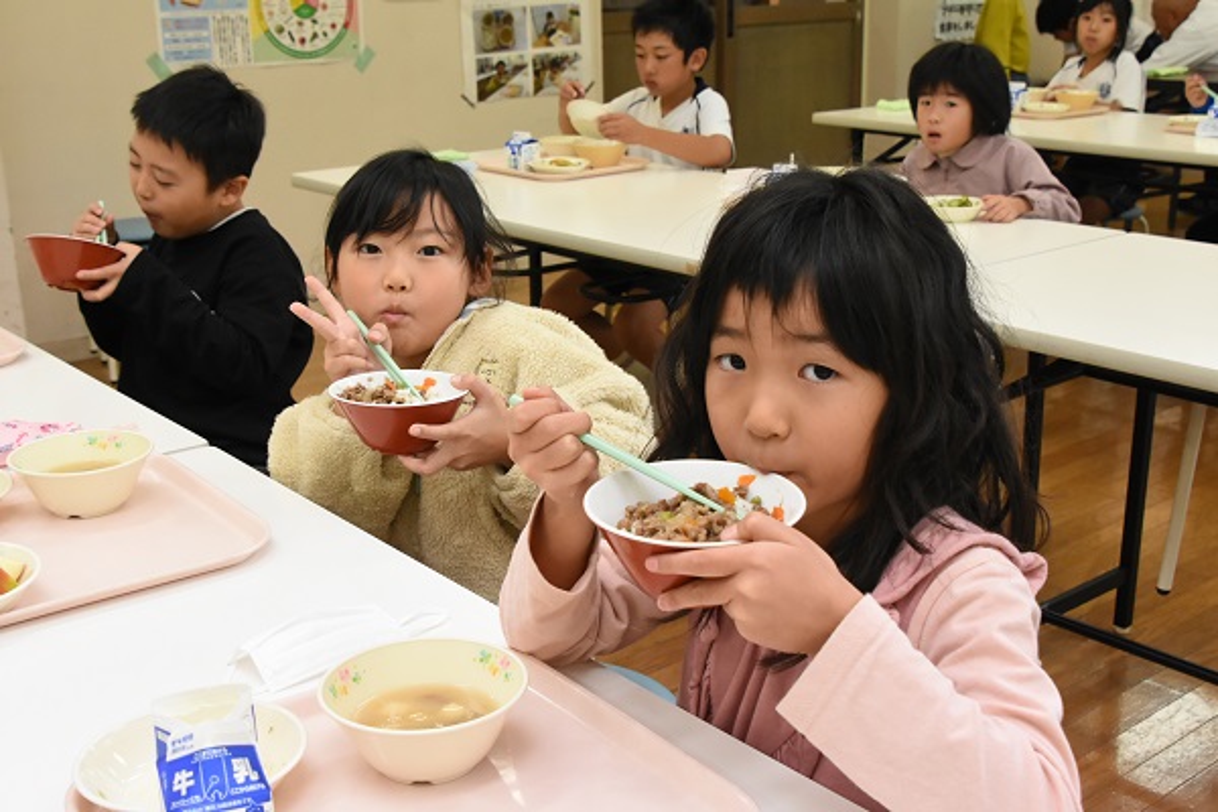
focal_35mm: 42
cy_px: 406
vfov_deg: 31.9
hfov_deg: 46.4
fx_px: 1421
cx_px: 609
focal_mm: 28
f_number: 9
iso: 2500
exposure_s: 1/200
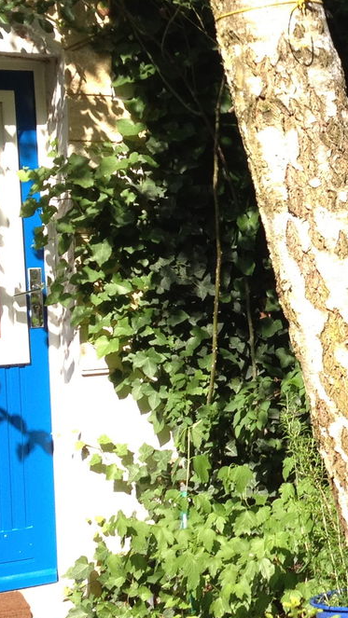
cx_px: 467
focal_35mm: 92
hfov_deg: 12.7
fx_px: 1509
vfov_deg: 23.2
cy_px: 304
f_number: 2.4
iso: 50
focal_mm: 4.28
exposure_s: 1/476
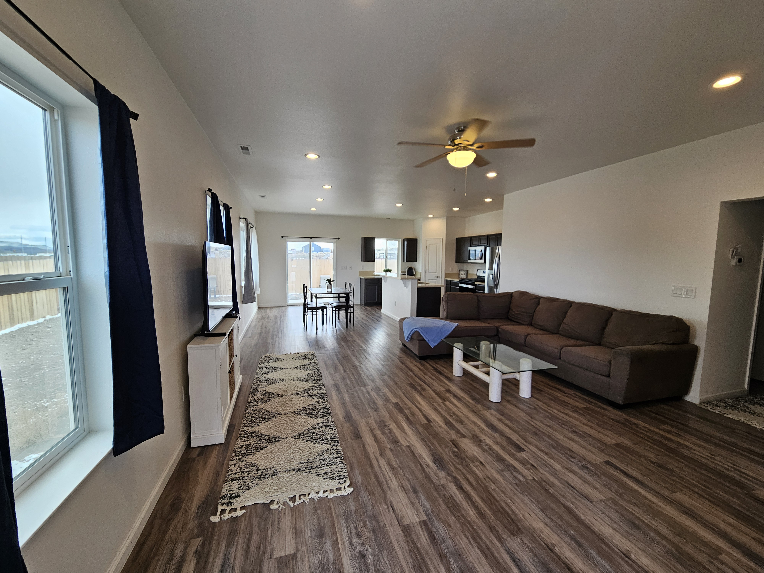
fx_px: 287
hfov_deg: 106.2
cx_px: 382
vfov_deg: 89.9
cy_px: 286
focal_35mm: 13
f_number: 2.2
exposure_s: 1/120
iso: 80
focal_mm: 2.2
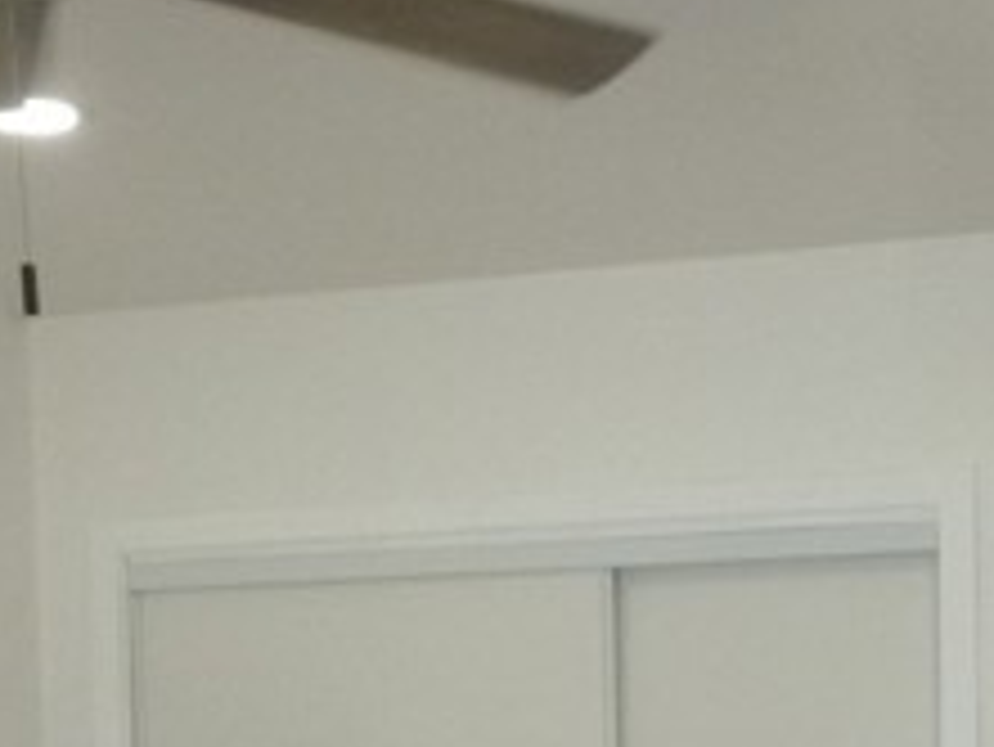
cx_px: 706
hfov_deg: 23.1
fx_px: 2413
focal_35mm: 84
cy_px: 1035
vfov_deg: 16.4
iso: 400
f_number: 3.3
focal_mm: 5.2
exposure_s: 1/200
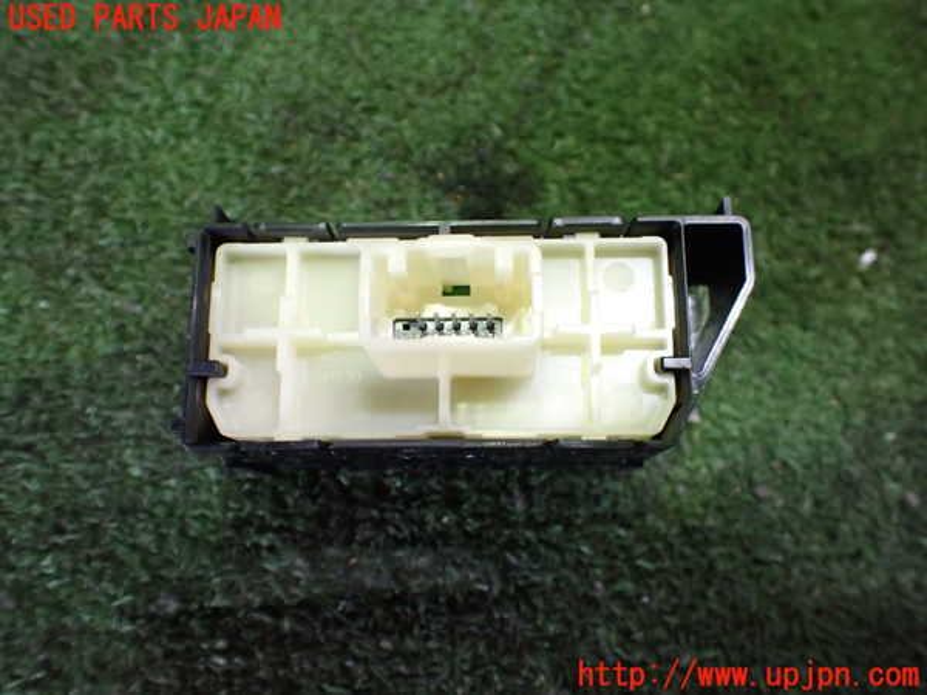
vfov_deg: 46.8
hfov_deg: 60.0
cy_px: 348
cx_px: 464
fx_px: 803
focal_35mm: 30
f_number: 2.3
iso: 800
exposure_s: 1/80
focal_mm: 5.4
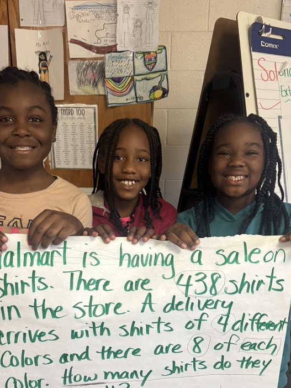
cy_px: 252
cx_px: 127
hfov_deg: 40.6
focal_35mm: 35
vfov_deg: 51.8
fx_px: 392
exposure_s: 1/60
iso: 320
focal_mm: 6.76
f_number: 1.78
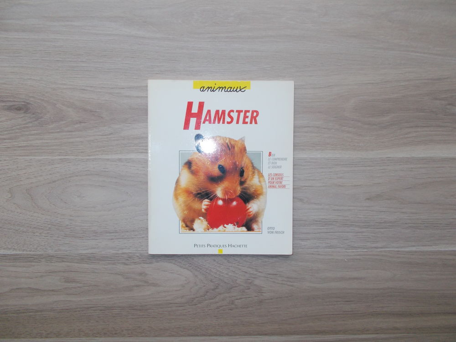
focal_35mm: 26
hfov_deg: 67.3
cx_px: 228
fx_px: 343
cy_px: 171
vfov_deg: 53.1
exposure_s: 1/25
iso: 200
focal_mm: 4.6
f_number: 3.2
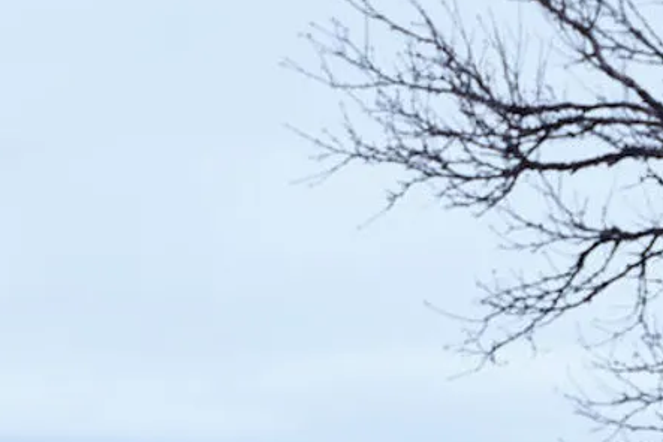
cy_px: 734
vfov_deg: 5.9
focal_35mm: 230
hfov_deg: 8.9
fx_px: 4234
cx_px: -99
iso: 125
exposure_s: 1/1000
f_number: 5
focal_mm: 64
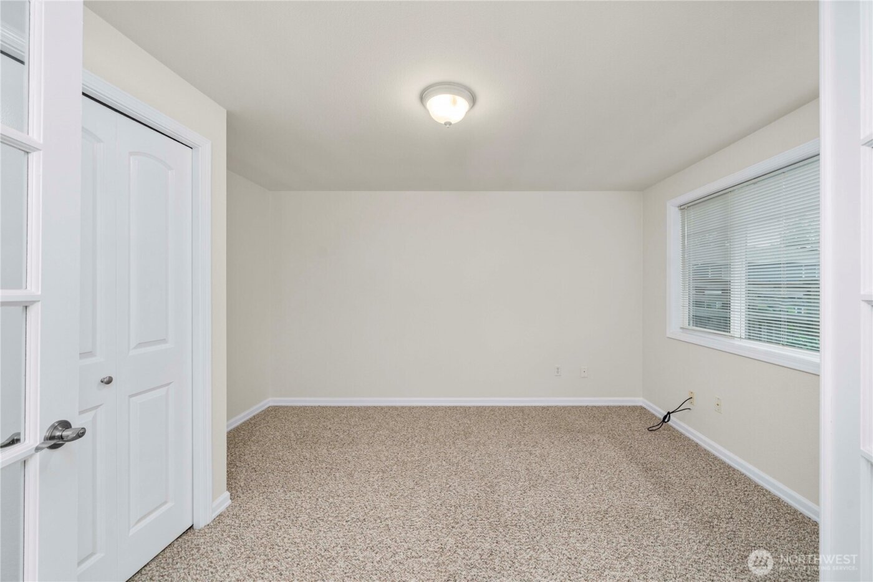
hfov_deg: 108.3
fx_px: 315
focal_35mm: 13
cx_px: 436
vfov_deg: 85.4
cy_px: 291
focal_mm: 13
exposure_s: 1/60
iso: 320
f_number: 7.1
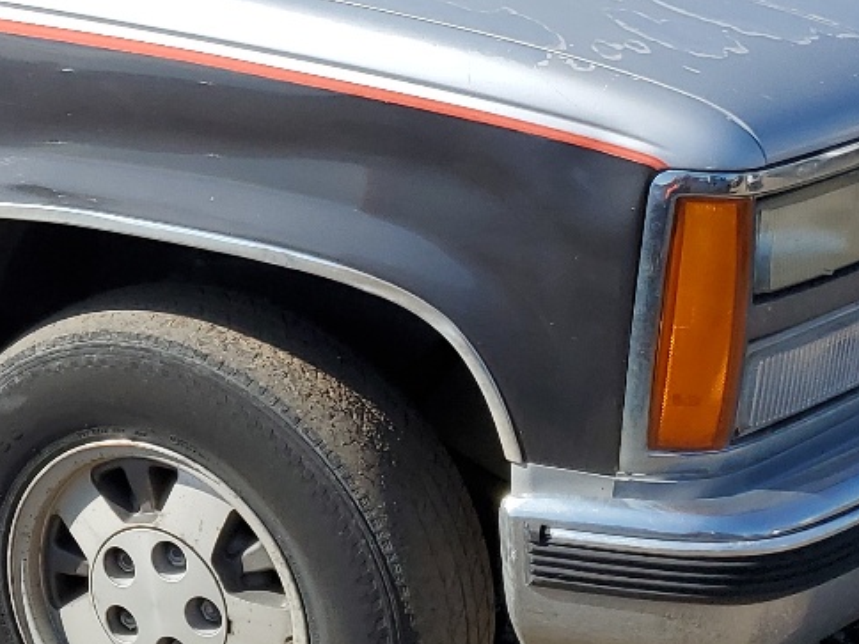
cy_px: 153
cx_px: -146
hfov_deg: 21.3
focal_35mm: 86
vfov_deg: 17.1
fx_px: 2134
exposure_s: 1/3333
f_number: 1.5
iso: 50
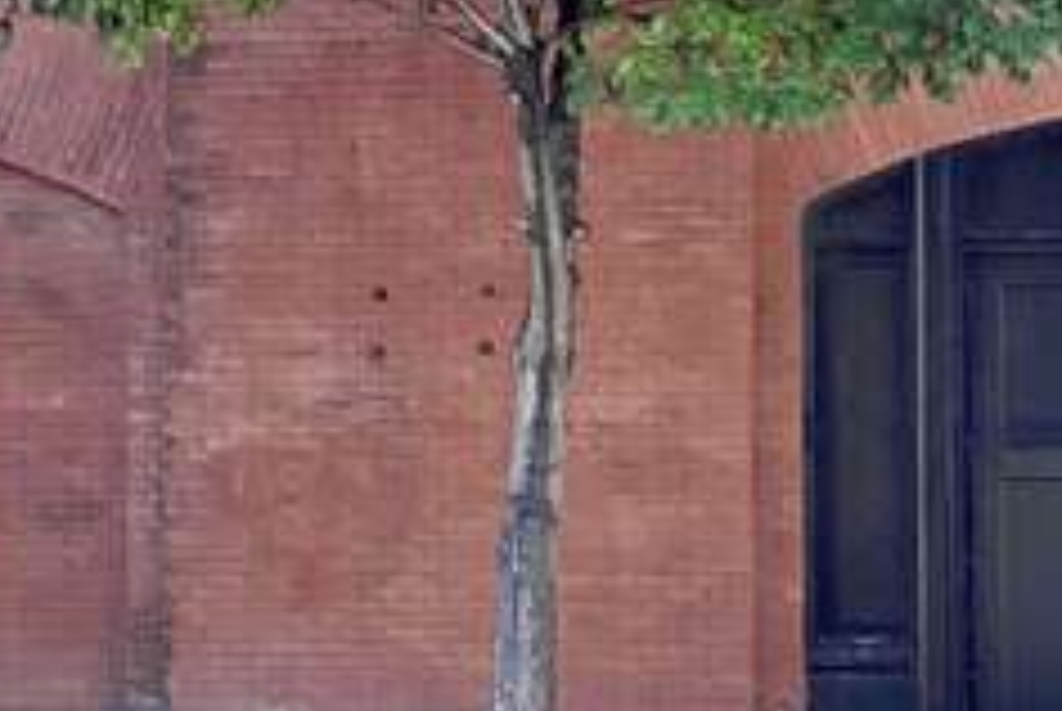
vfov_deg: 7.2
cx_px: 729
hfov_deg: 11.2
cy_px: -760
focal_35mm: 183
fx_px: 5405
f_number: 2
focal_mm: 6
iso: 20
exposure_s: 1/666
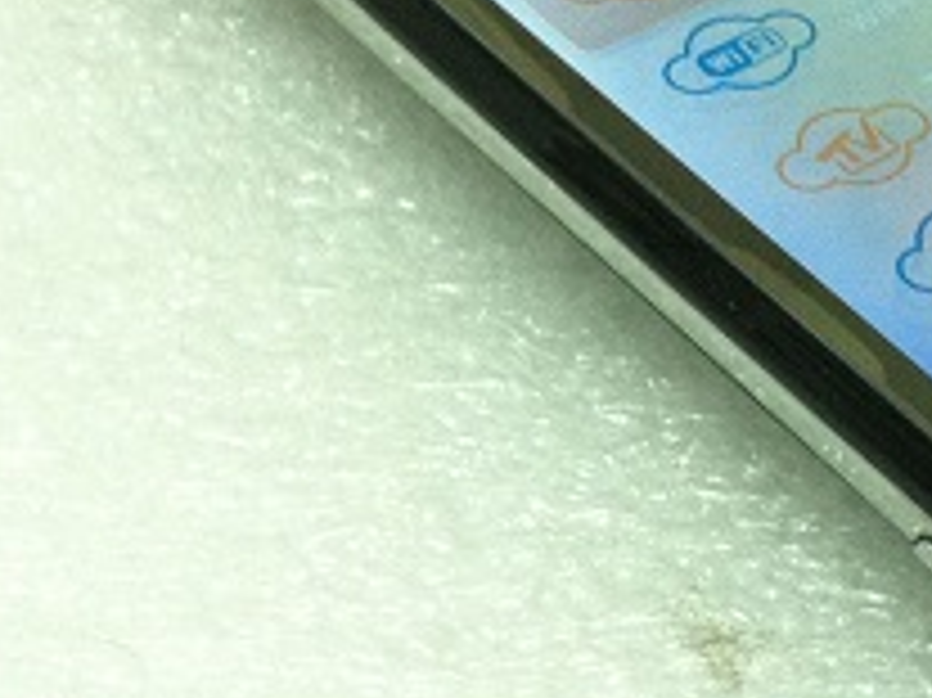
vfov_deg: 13.7
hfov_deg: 17.6
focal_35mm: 108
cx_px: 1031
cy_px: 185
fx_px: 2906
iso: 160
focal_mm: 3.85
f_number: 2.8
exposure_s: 1/17
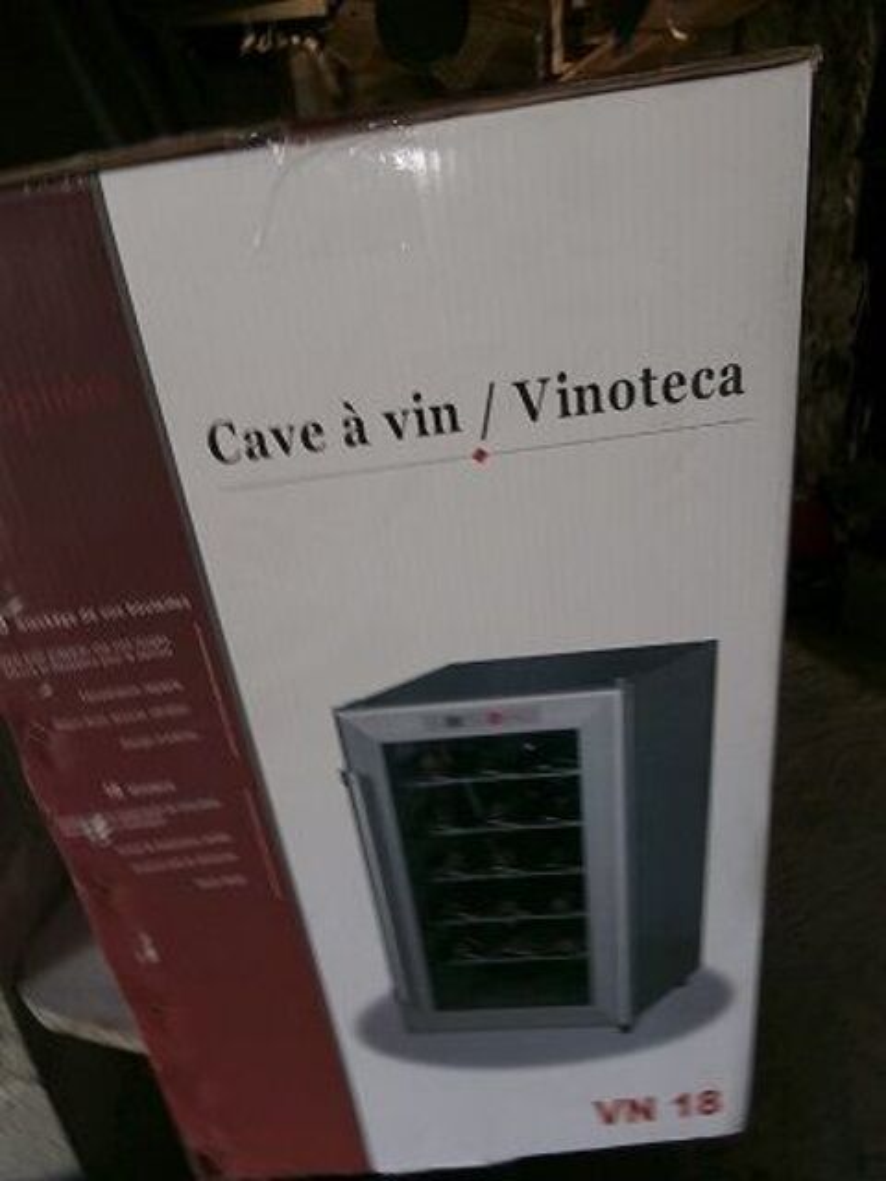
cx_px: 443
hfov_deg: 56.8
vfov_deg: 71.6
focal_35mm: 24
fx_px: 819
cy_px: 590
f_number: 3
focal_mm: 4.2
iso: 100
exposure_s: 1/30
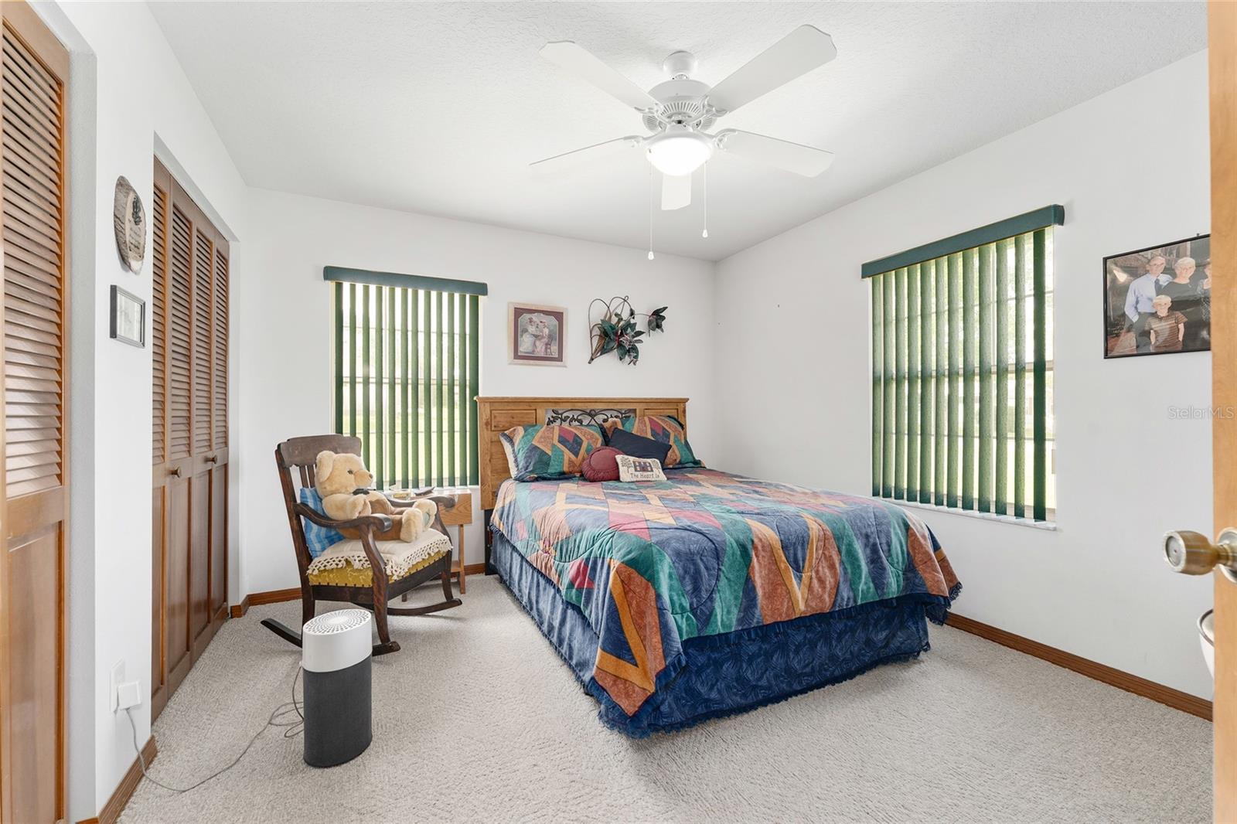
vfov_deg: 81.2
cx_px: 618
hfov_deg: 104.3
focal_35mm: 14
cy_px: 412
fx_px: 481
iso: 400
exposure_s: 1/3
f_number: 7.1
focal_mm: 14
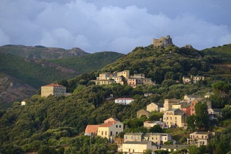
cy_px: 77
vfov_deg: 6.9
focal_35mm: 200
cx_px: 116
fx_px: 1283
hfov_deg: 10.3
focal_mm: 200
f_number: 8
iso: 200
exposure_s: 1/160
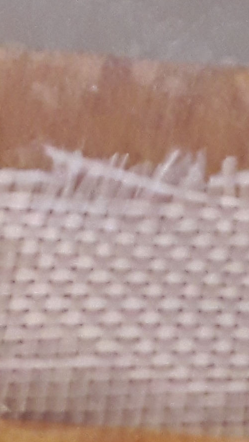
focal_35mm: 142
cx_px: 714
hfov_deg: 7.6
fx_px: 1667
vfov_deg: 14.3
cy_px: 618
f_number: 1.9
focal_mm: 3.7
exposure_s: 1/17
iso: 250
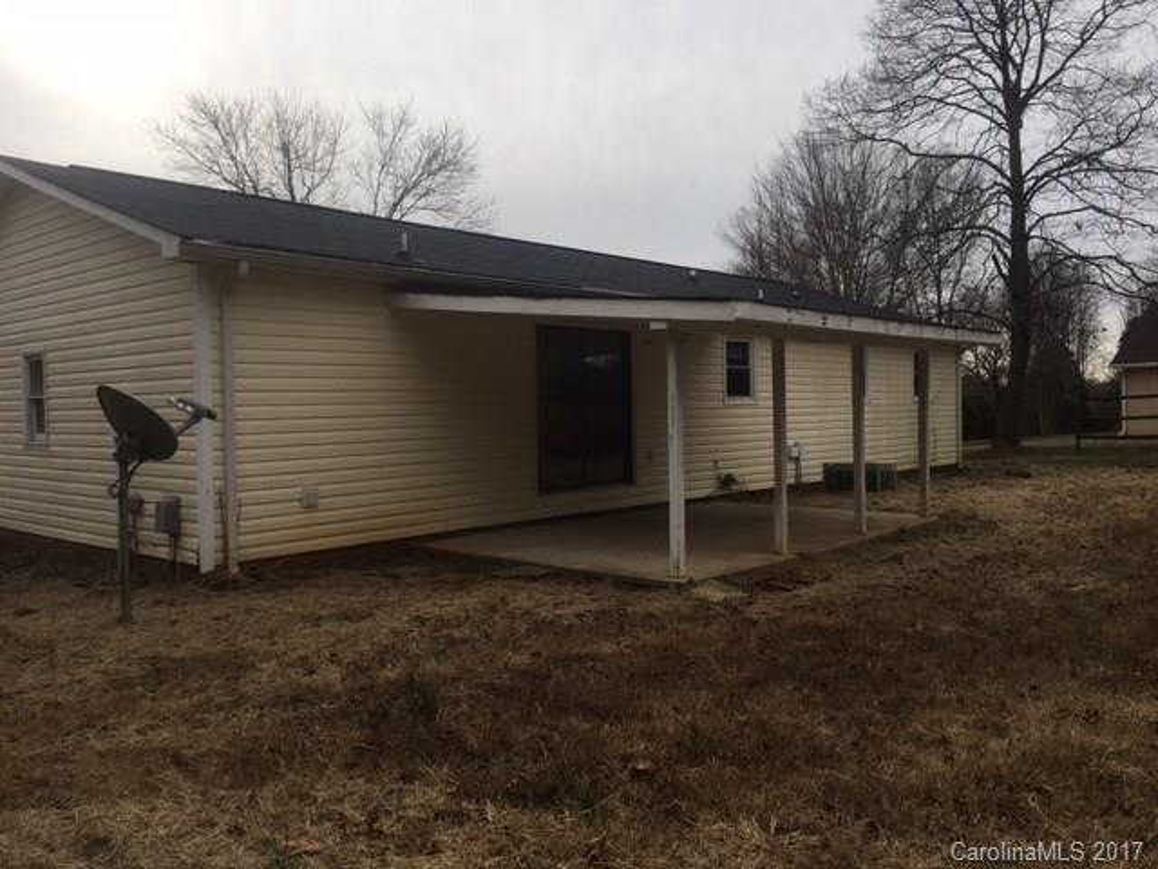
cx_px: 579
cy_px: 434
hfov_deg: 61.7
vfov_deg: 48.2
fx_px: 970
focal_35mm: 29
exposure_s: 1/509
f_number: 2.2
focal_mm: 4.15
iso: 25
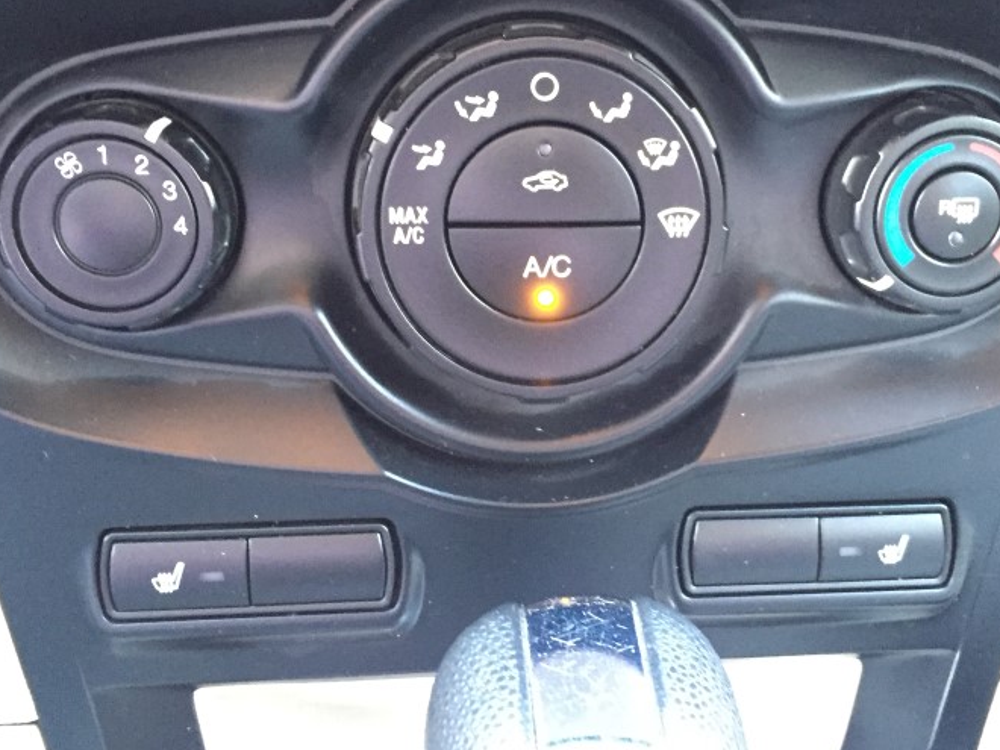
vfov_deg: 32.2
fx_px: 1300
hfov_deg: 42.0
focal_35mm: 45
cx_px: 550
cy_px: 350
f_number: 2.2
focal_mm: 4.15
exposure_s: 1/15
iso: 400
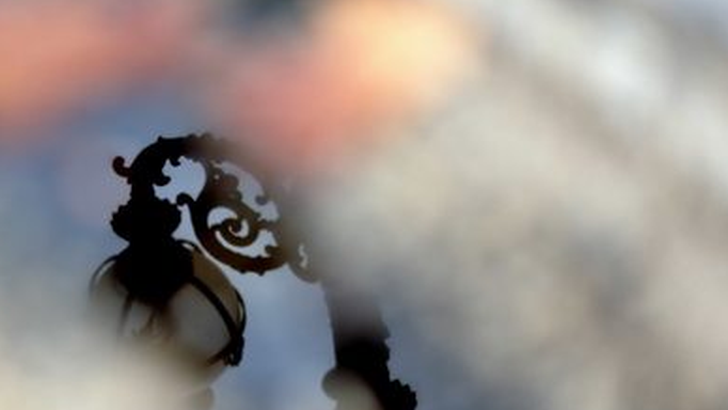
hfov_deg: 15.5
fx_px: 2665
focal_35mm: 138
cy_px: 230
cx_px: 184
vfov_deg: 8.8
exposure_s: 1/500
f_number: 1.4
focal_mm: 85
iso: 200
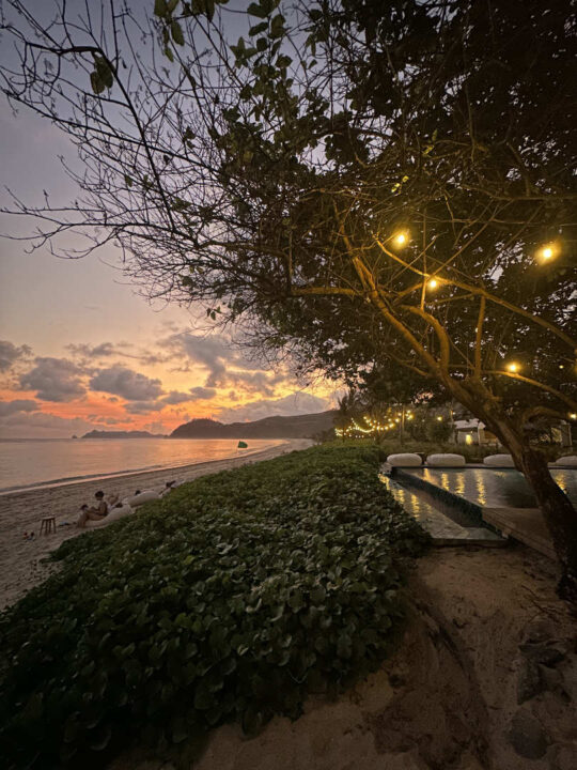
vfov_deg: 102.1
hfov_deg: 85.7
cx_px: 288
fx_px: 311
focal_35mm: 14
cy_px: 385
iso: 640
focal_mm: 2.2
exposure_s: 1/25
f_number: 2.2
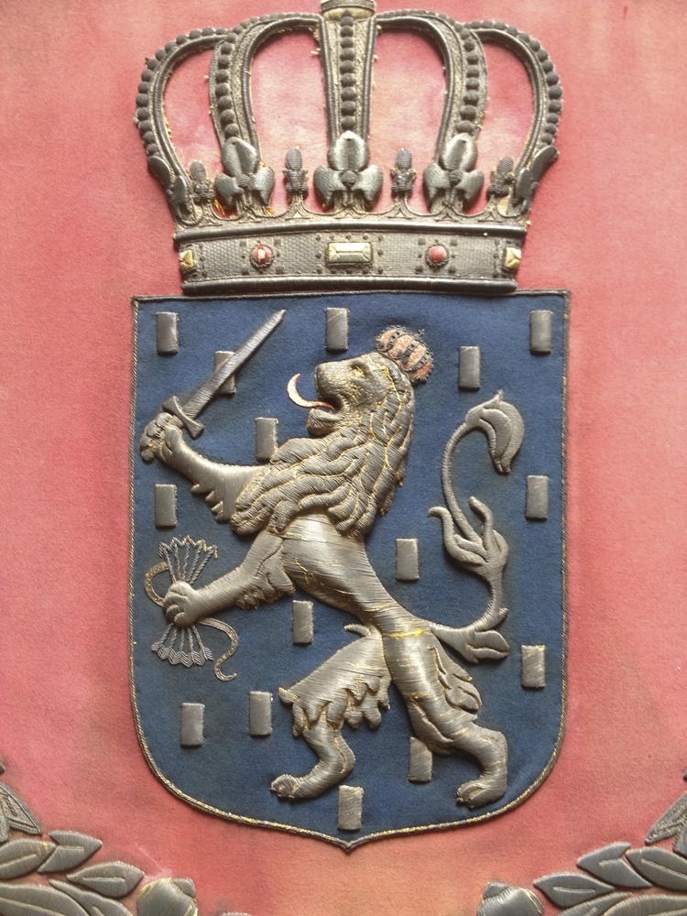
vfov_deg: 52.6
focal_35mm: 35
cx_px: 344
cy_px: 458
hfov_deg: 40.7
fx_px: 926
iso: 100
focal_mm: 4.28
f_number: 2.4
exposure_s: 1/20
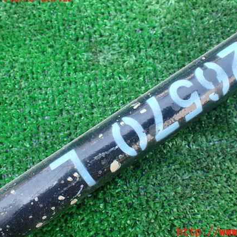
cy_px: 115
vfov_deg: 44.9
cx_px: 136
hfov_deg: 44.8
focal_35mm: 37
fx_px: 287
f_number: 2.3
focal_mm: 5.4
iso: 125
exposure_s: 1/125
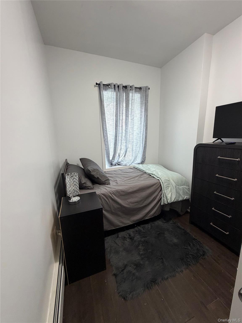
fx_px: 130
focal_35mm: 14
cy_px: 162
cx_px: 121
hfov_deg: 85.7
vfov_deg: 102.1
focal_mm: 2.22
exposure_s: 1/60
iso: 250
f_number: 2.2
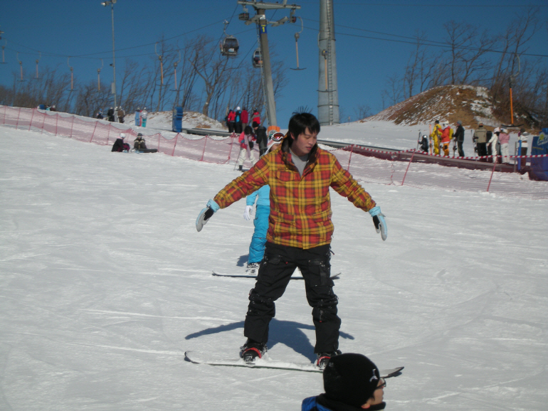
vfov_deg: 17.2
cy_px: 206
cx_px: 274
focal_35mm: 86
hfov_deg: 22.8
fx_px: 1362
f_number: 12.7
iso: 50
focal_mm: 14.3
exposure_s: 1/170
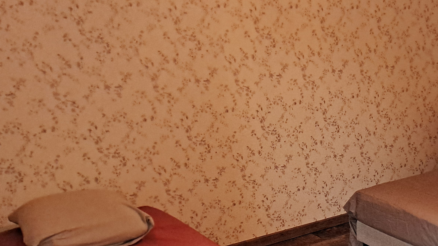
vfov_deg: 25.6
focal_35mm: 46
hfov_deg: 43.1
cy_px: 188
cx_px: 330
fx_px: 534
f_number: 2
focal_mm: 4.6
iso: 400
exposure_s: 1/50
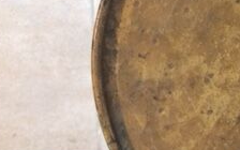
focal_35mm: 88
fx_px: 576
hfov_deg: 21.4
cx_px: 310
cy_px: 44
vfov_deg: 14.8
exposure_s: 1/20
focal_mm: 4.15
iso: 320
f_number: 2.2
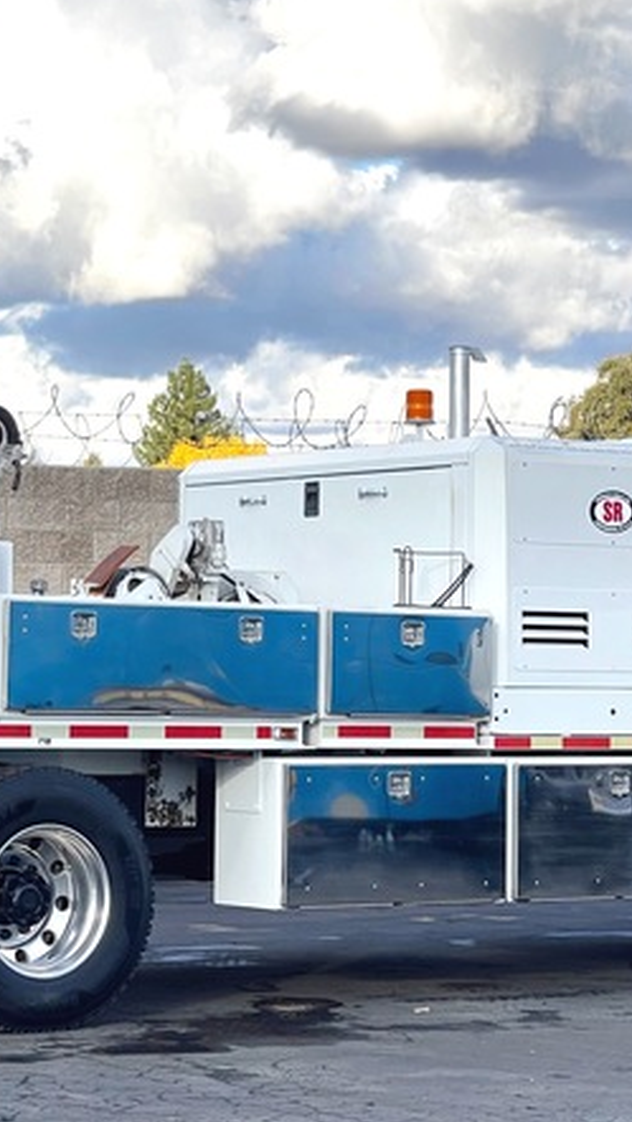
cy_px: 486
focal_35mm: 123
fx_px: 3660
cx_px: 261
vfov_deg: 17.4
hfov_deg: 9.9
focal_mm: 7.5
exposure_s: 1/652
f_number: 2.2
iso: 20
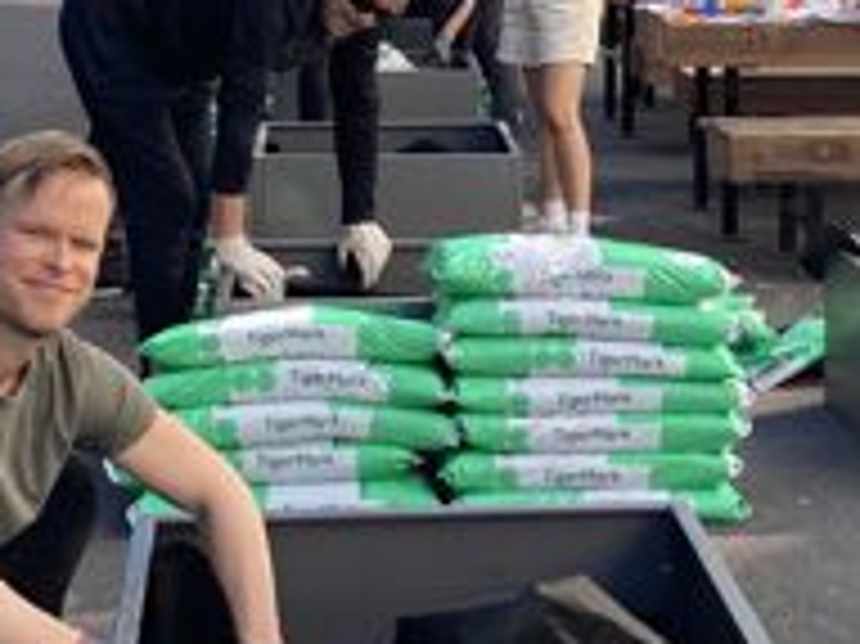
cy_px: 104
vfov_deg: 13.9
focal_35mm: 106
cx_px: 581
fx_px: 2632
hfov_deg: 18.5
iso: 20
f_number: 1.8
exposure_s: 1/245
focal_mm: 3.99
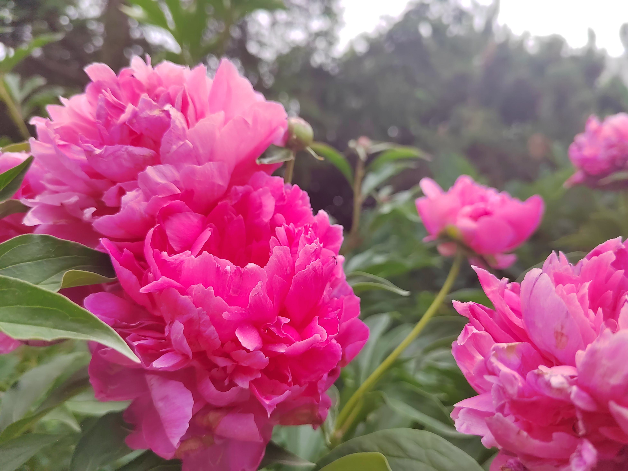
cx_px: 314
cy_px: 236
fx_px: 417
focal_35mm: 23
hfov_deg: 73.9
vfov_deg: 58.9
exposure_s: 1/166
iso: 100
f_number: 1.9
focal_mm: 5.52
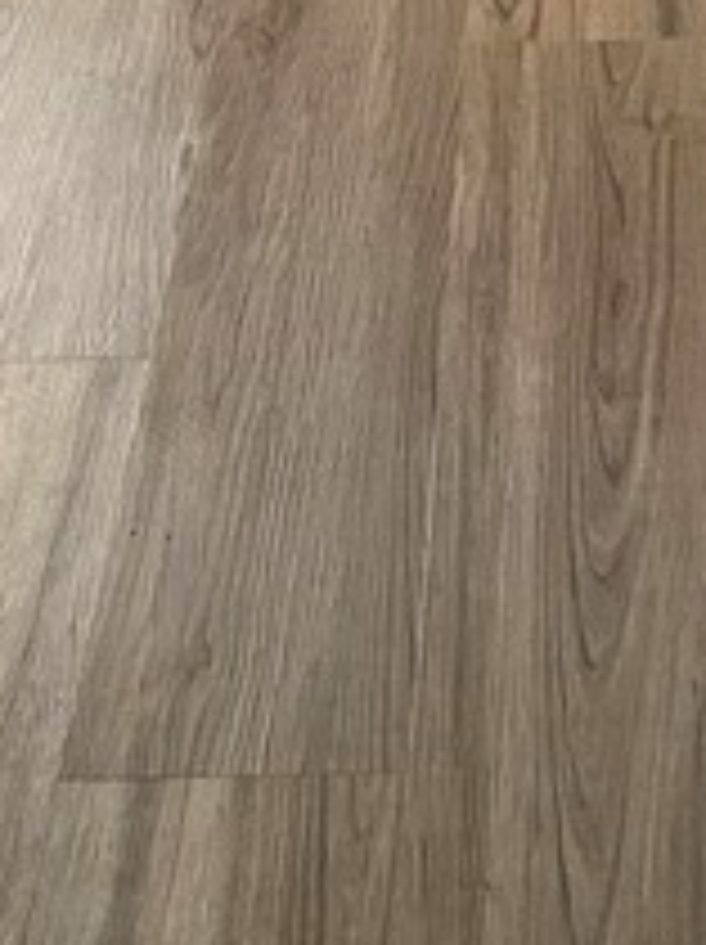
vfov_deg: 12.4
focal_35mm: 134
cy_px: -1138
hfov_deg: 11.0
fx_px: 3651
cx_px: 571
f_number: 1.6
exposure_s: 1/60
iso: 320
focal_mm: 5.1
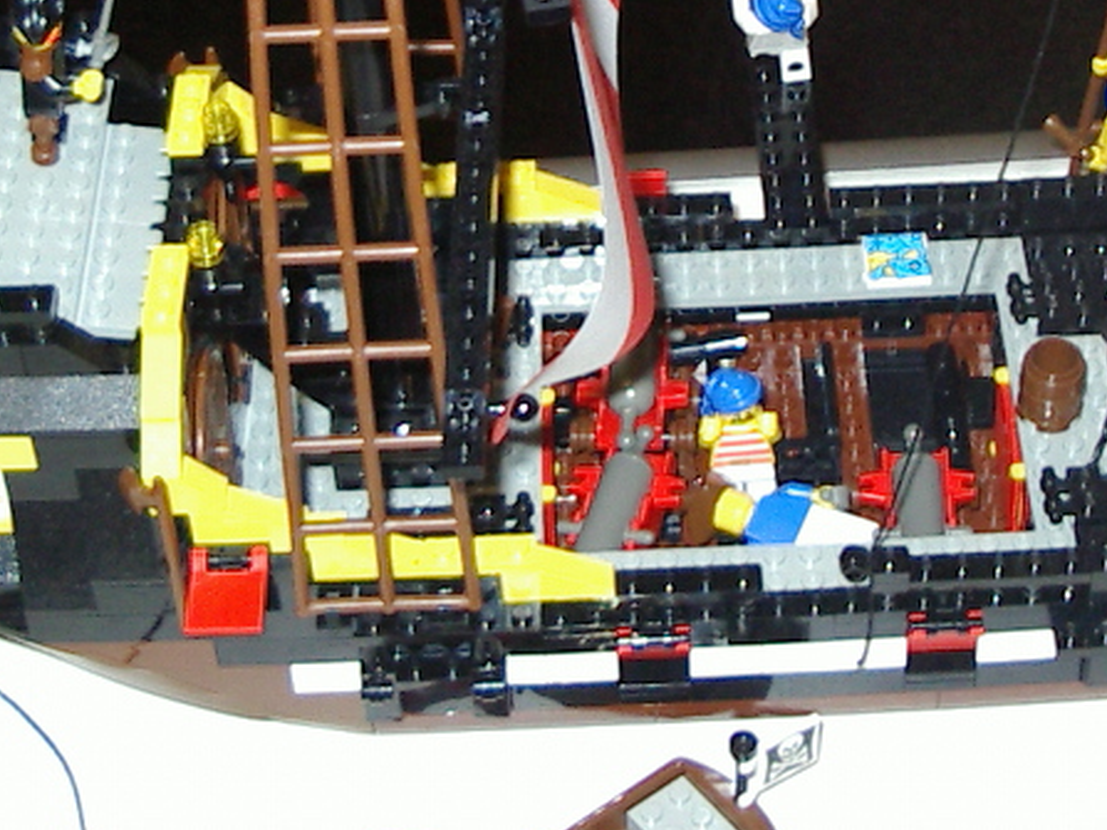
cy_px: -7
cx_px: 718
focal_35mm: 87
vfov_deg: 16.6
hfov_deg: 22.4
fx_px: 2781
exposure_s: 1/60
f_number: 2.6
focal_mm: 5.8
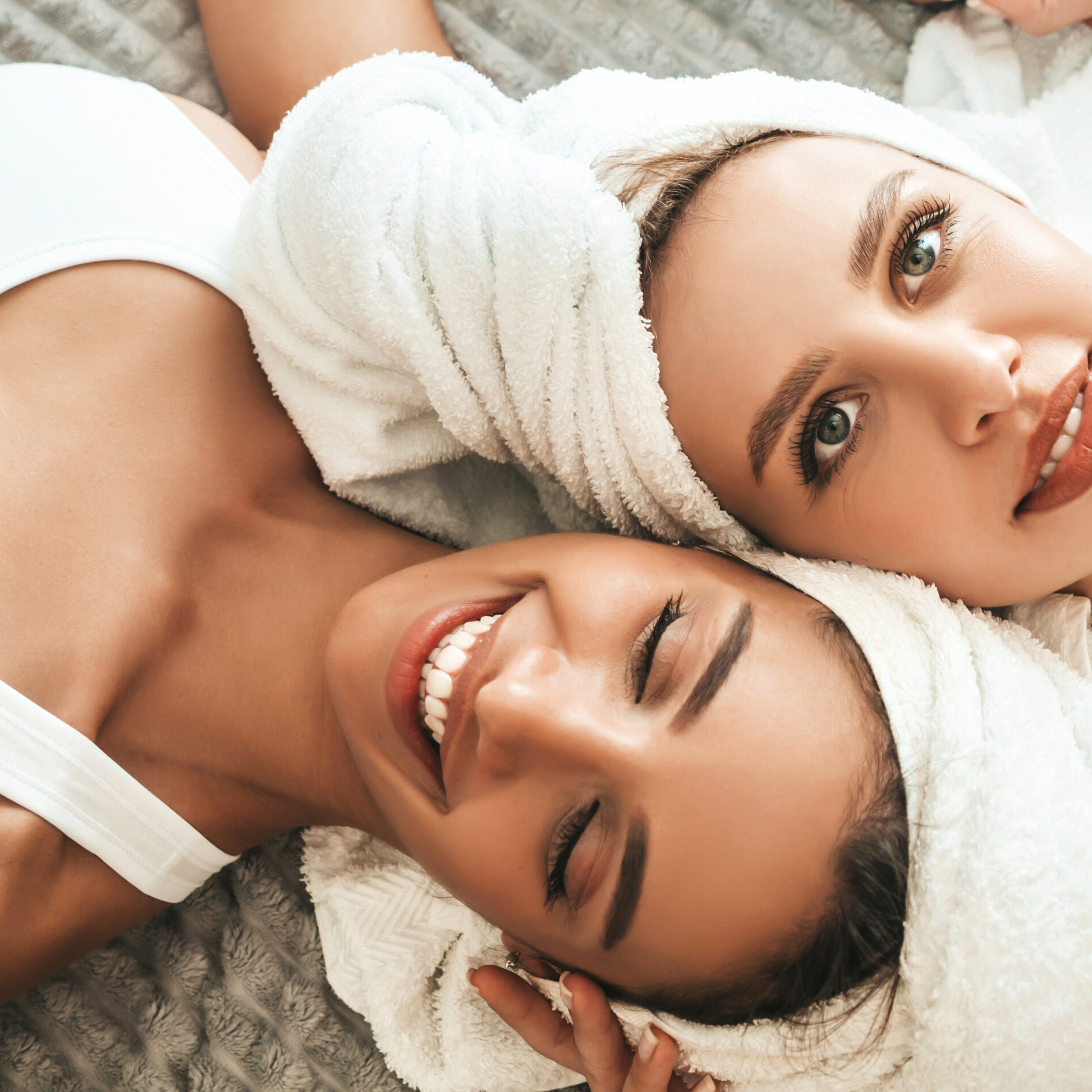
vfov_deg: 24.3
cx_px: 701
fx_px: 2534
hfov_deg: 24.2
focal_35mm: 71
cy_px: 547
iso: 400
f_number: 3.2
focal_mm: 30
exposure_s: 1/125
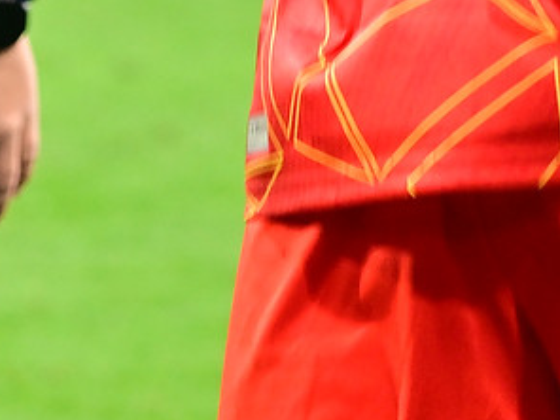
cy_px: -829
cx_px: 335
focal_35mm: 910
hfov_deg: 2.2
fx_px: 14722
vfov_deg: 1.6
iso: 2000
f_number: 4.8
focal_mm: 140
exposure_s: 1/250
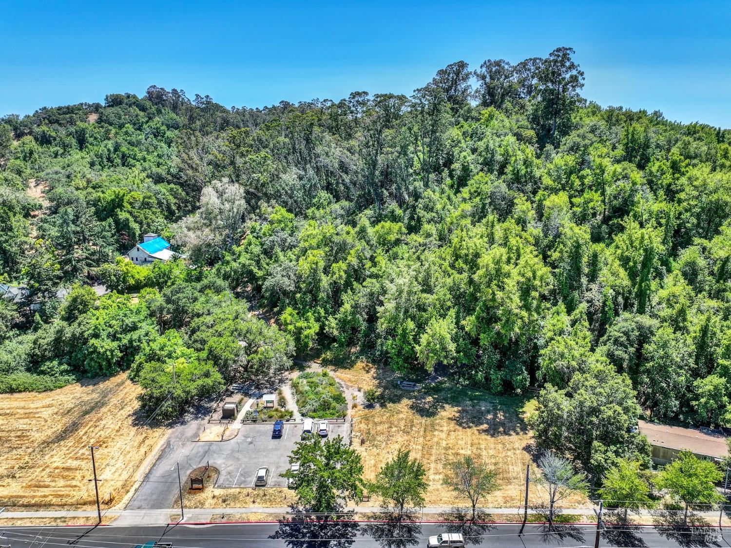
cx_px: 366
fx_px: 507
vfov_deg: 56.8
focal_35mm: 24
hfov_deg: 71.6
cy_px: 274
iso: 150
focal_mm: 12.3
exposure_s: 1/2000
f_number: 2.8
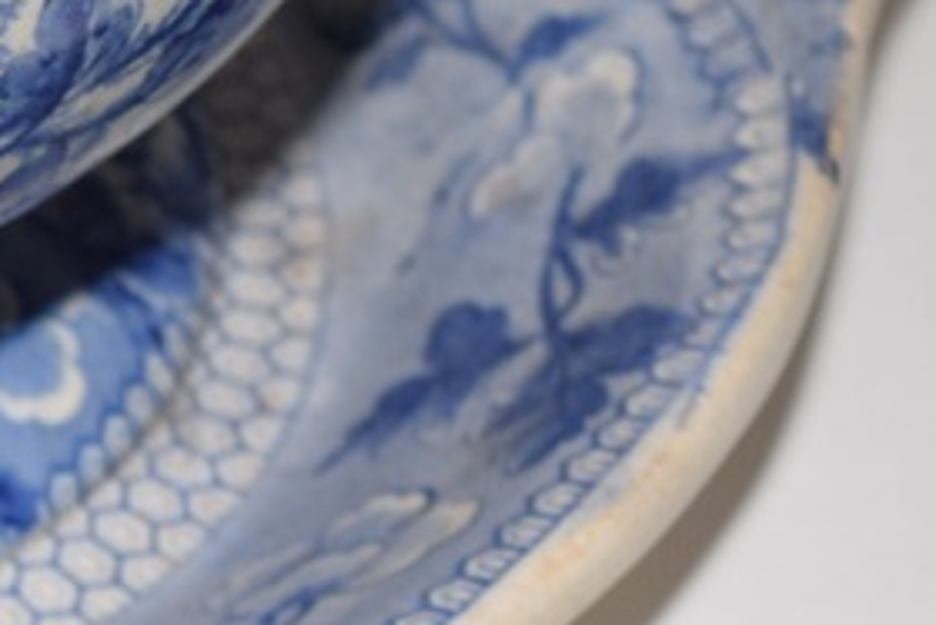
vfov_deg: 4.7
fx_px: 7668
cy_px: 764
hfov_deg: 6.9
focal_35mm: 295
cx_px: -501
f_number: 5.6
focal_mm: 55
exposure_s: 1/60
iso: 320
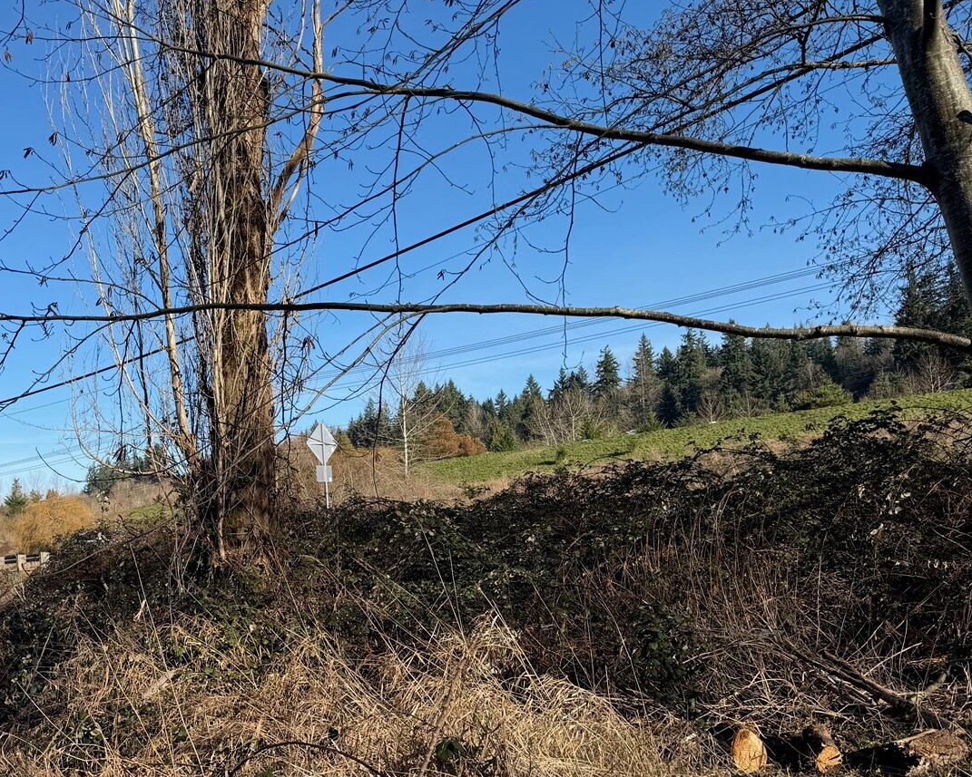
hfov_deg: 49.9
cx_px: 269
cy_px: 510
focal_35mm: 35
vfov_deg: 41.7
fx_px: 1007
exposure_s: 1/3145
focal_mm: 6.76
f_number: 1.78
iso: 80
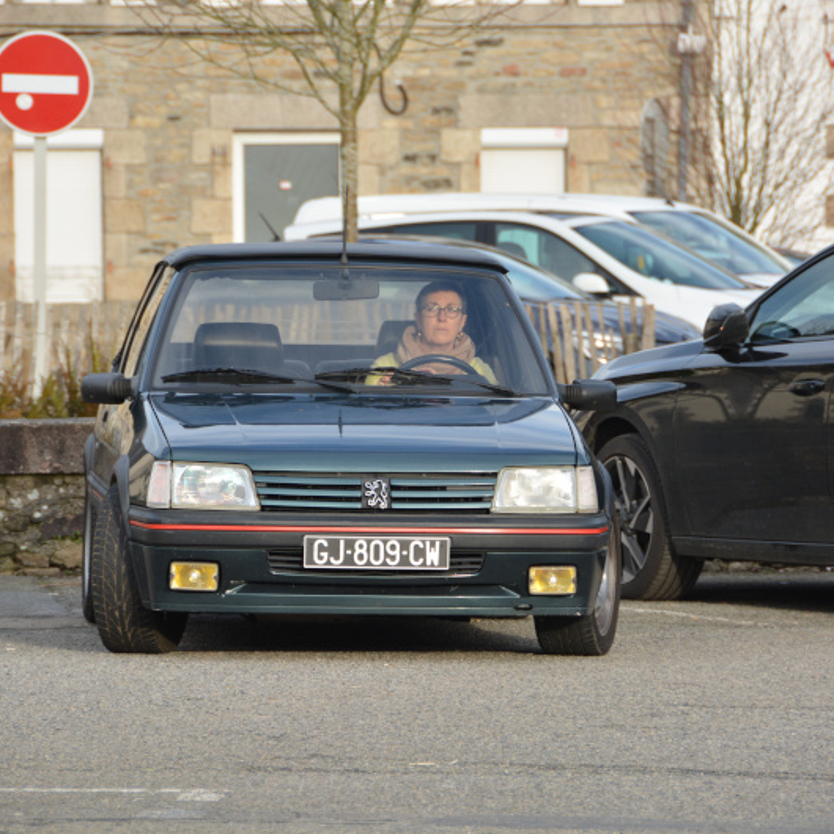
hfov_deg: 5.4
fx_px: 8913
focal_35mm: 327
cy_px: 418
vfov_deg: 5.4
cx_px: 409
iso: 400
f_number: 5.6
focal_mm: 170
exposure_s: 1/500
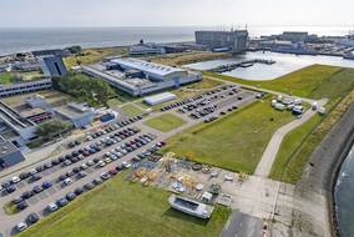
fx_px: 187
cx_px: 241
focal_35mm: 19
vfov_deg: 64.6
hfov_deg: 83.3
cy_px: 125
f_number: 16
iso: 320
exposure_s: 1/320
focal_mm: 13
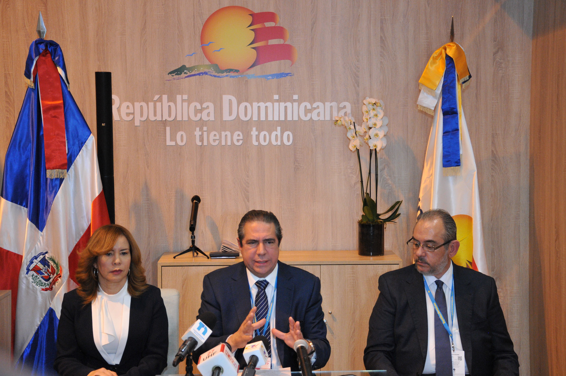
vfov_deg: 22.6
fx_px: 942
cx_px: 283
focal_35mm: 60
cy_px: 188
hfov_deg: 33.4
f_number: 5
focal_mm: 40
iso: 1600
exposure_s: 1/100
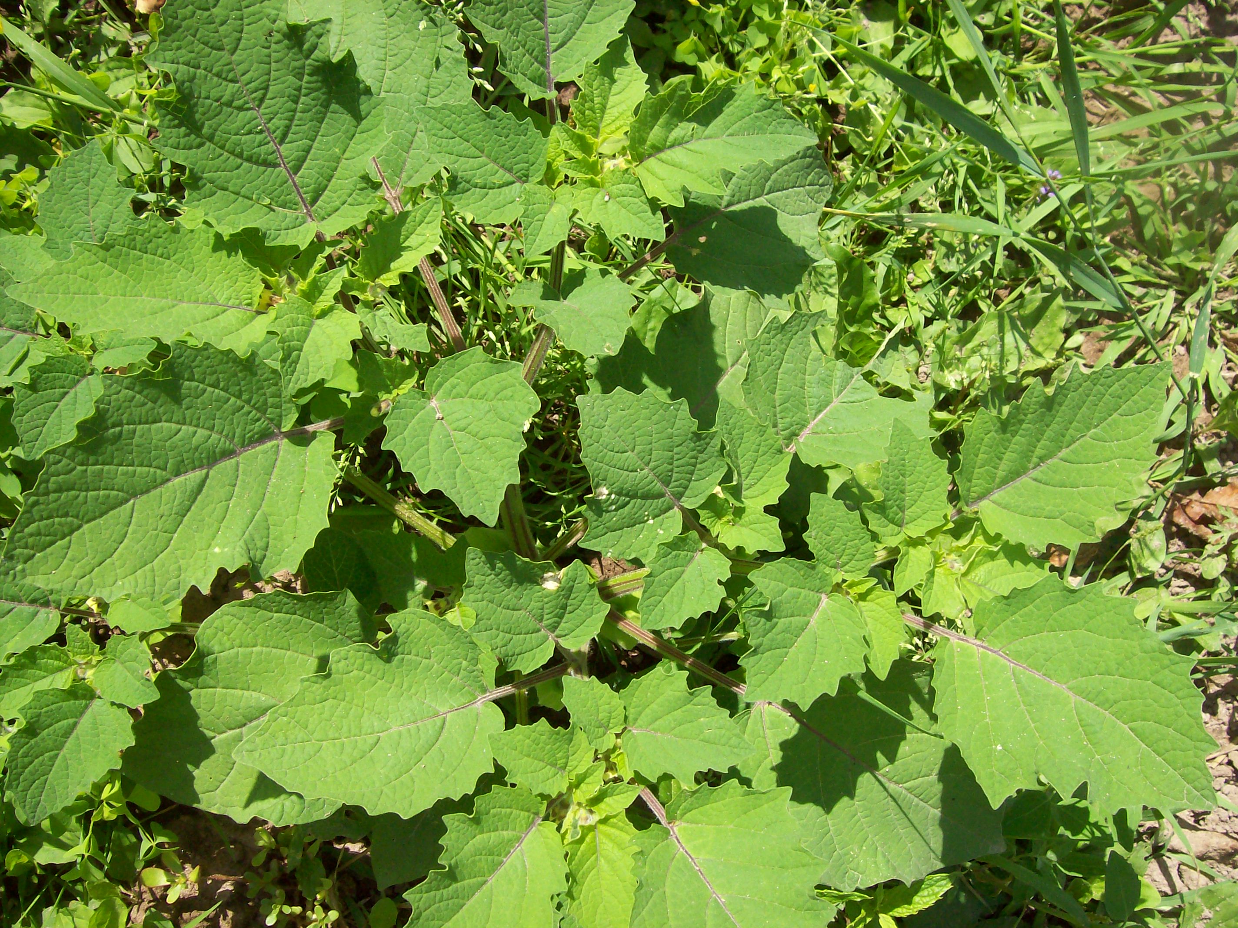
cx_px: 619
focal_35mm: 36
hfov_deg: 51.4
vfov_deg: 39.6
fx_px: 1287
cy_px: 464
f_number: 4.8
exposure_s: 1/380
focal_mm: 6
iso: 80
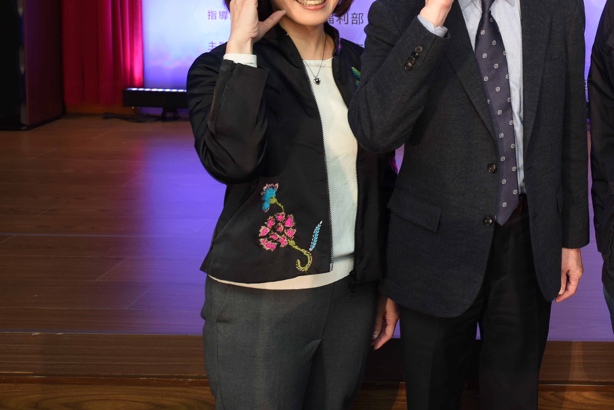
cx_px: 592
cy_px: 8
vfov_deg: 26.7
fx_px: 819
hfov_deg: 37.4
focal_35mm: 48
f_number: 5.6
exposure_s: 1/80
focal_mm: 24
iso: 800
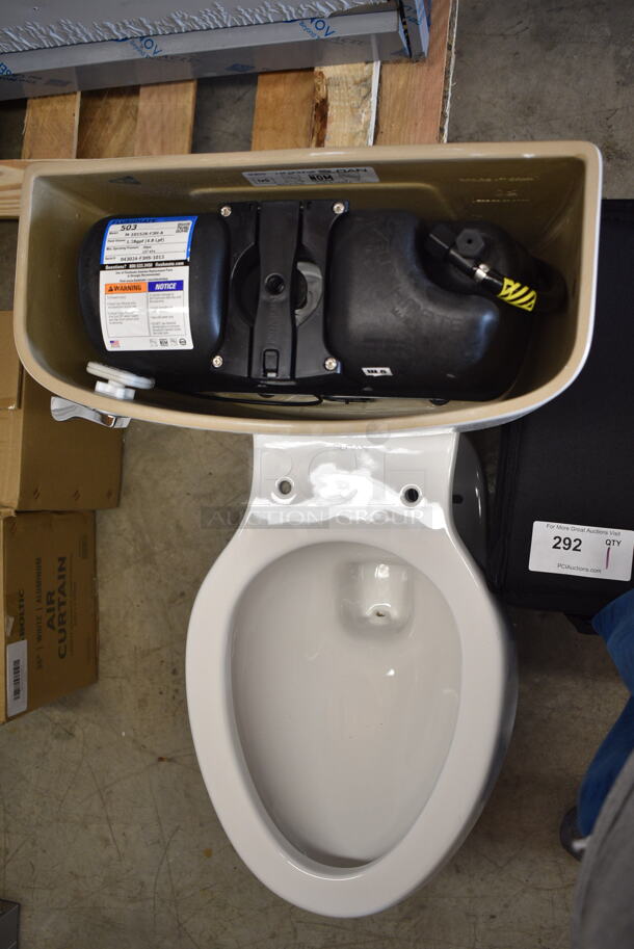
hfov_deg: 38.4
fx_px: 910
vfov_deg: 55.1
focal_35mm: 34
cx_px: 317
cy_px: 474
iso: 500
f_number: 3.8
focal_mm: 23
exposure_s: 1/40
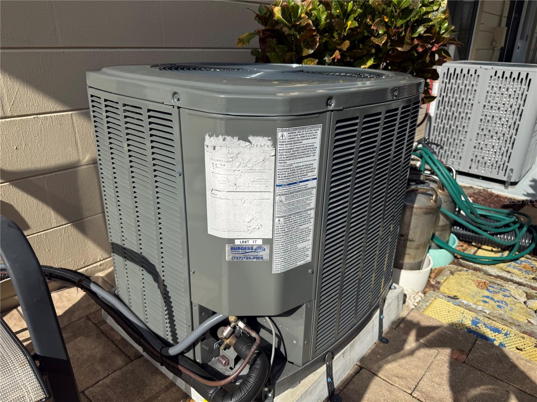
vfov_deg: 56.8
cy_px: 201
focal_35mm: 24
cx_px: 268
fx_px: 372
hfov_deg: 71.6
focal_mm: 6.76
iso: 80
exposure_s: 1/6173
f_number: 1.78
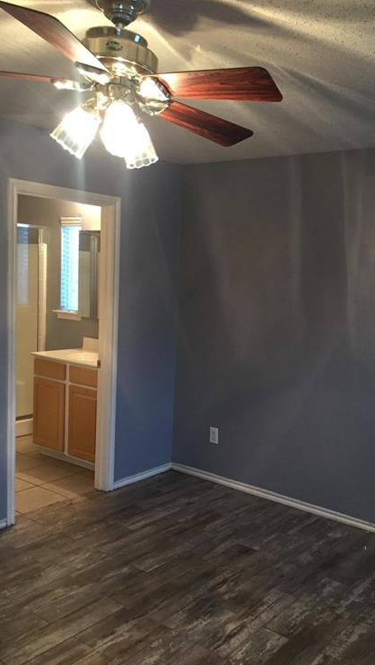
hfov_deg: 35.4
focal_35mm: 33
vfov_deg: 59.5
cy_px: 345
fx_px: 583
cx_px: 245
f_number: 2.2
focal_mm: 4.15
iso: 160
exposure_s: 1/30
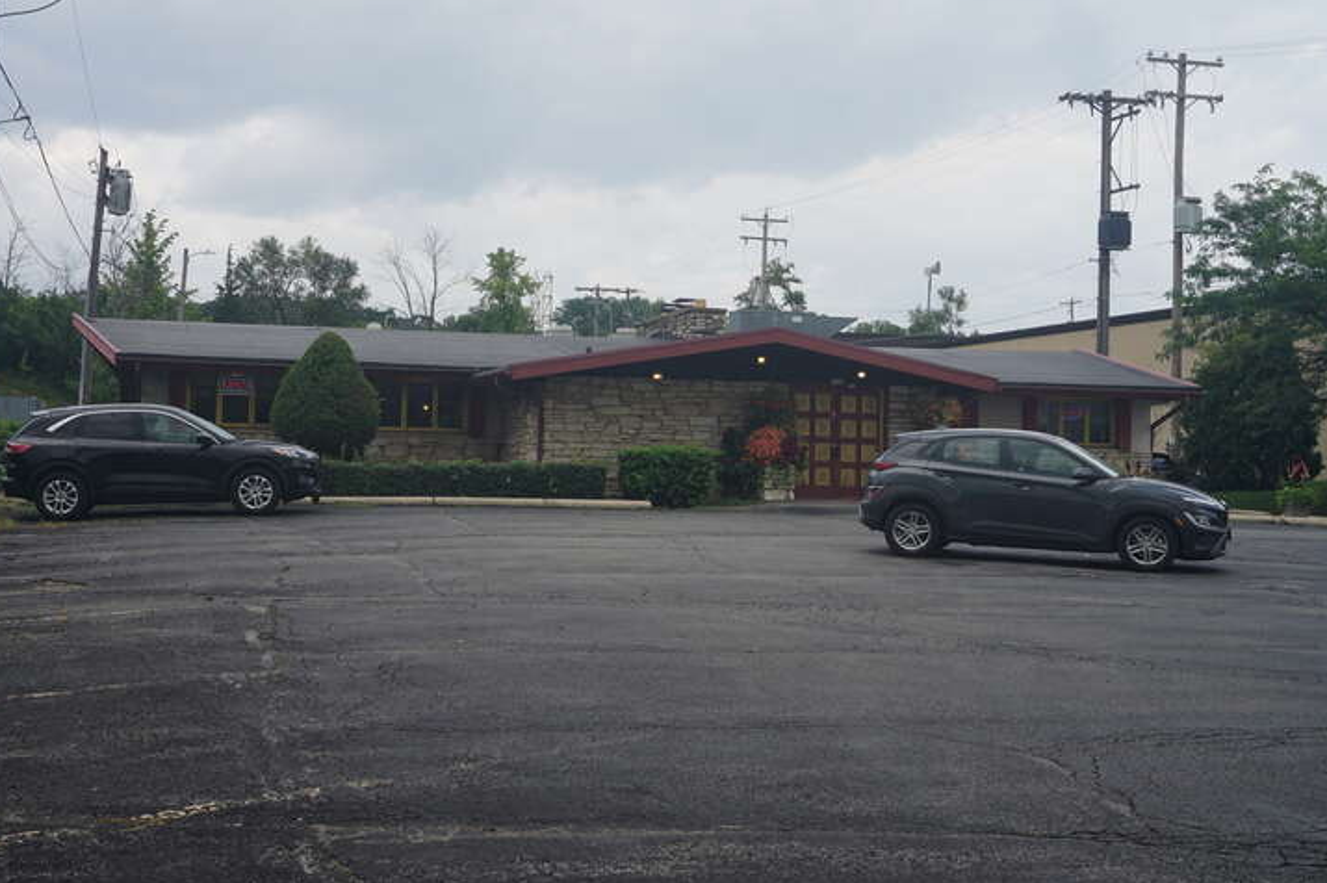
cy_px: 405
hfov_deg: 41.9
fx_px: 1732
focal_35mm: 47
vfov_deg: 28.6
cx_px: 601
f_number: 10
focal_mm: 28
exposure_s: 1/100
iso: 100
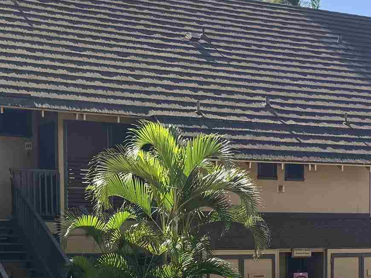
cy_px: 290
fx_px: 911
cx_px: 205
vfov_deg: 16.9
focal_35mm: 85
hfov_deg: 23.0
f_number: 1.78
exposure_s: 1/2041
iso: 80
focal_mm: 6.76
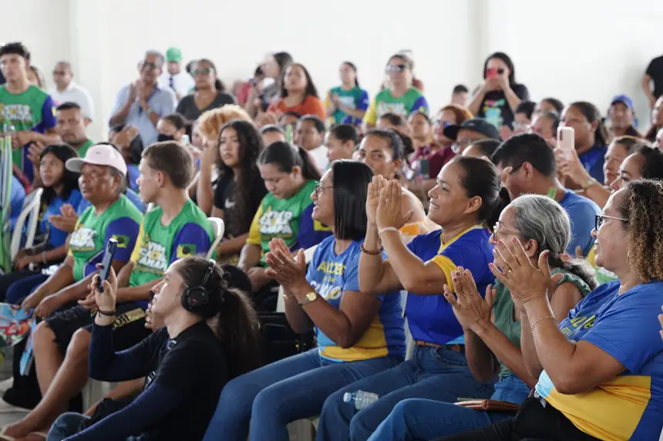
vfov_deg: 14.7
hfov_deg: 21.9
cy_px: 220
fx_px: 1711
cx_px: 332
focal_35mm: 93
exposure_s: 1/200
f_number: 4.5
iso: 1250
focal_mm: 62
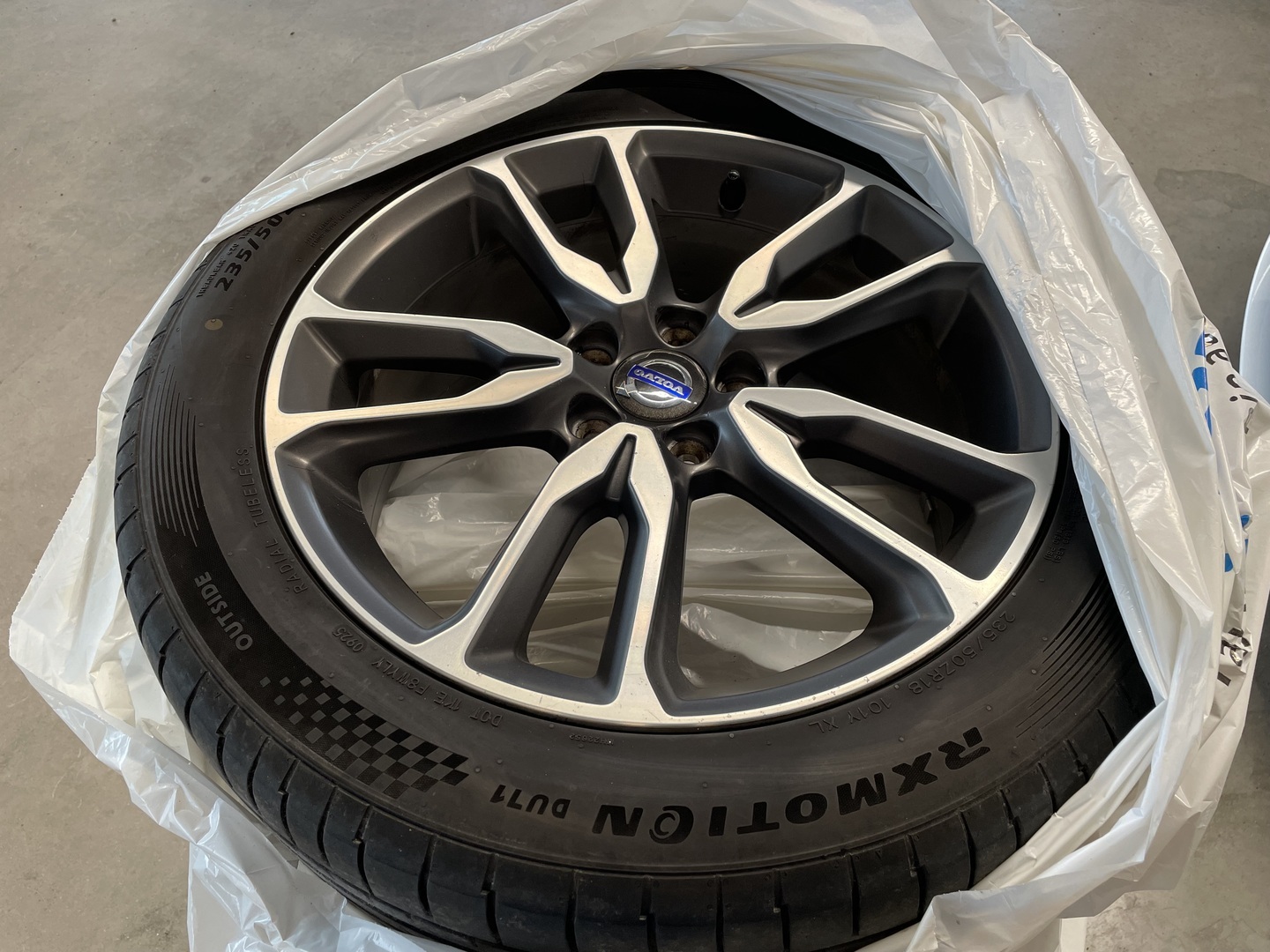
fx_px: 954
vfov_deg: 53.1
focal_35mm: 26
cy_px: 476
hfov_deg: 67.3
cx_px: 635
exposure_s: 1/121
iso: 125
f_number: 1.6
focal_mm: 4.2
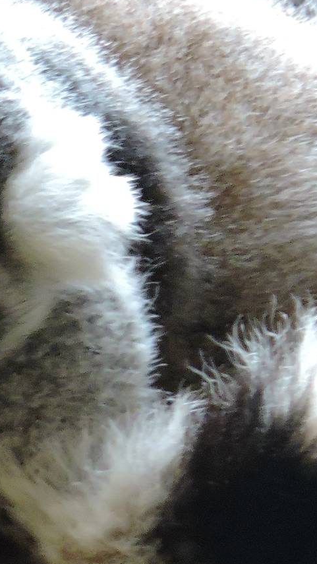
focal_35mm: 2039
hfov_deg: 0.6
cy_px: 241
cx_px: -165
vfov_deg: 1.1
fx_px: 30466
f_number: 5.9
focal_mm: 180
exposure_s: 1/15
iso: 800
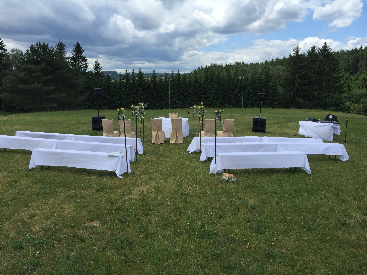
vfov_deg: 48.2
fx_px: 307
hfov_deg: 61.7
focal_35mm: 29
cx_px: 184
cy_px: 138
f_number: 2.2
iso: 32
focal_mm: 4.15
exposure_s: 1/2198
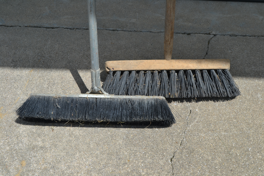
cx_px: 132
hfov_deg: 35.1
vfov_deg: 23.8
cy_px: 88
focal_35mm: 57
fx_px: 418
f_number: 8
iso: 100
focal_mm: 38
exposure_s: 1/250
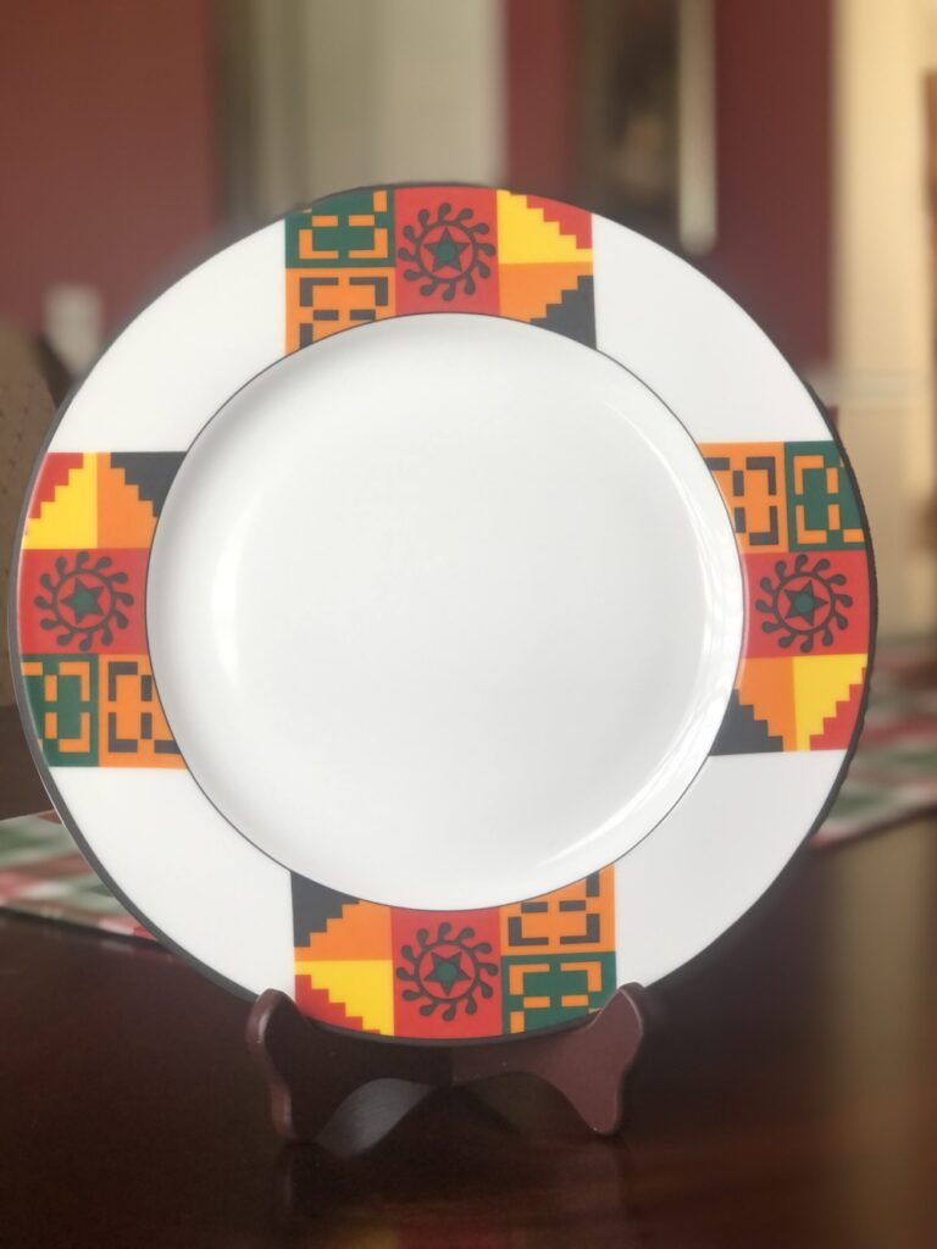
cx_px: 468
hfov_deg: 25.7
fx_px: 2057
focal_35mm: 57
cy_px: 624
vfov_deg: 33.8
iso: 32
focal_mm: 6.6
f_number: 2.8
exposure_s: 1/30
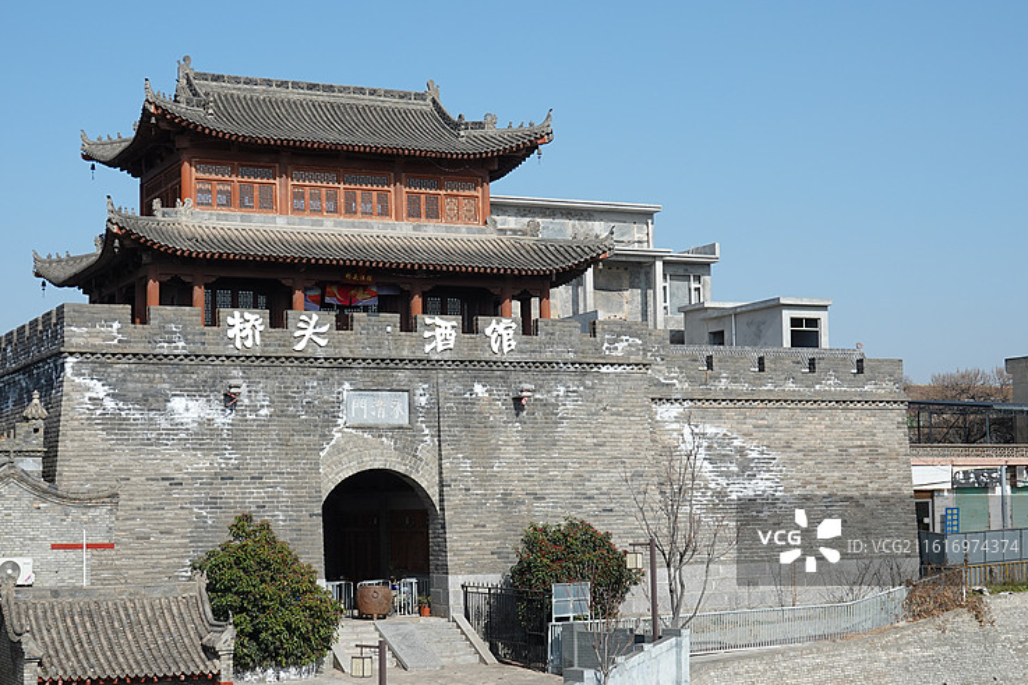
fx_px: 1798
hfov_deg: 31.9
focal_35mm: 63
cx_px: 490
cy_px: 368
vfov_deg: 21.6
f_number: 5.6
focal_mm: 21.56
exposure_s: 1/800
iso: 125
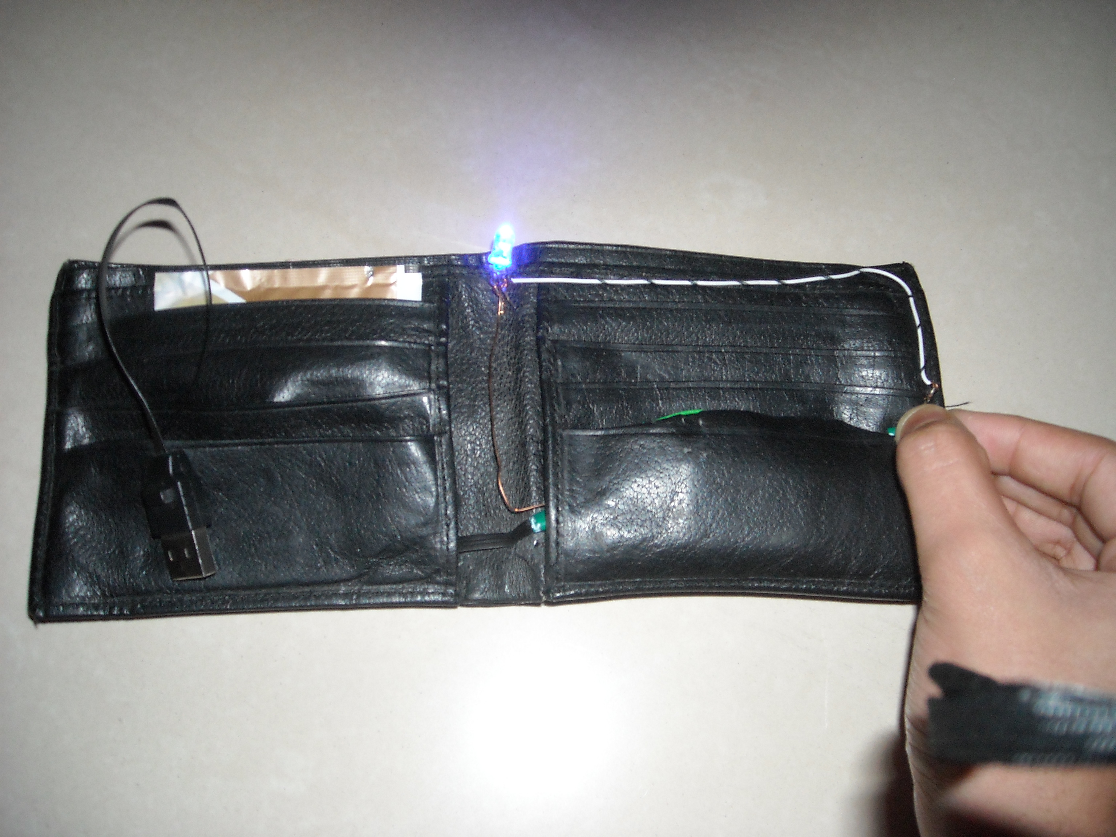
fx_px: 1128
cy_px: 418
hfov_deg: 52.6
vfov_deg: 40.7
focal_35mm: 35
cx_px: 558
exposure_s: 1/60
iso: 200
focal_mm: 5.7
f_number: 2.8
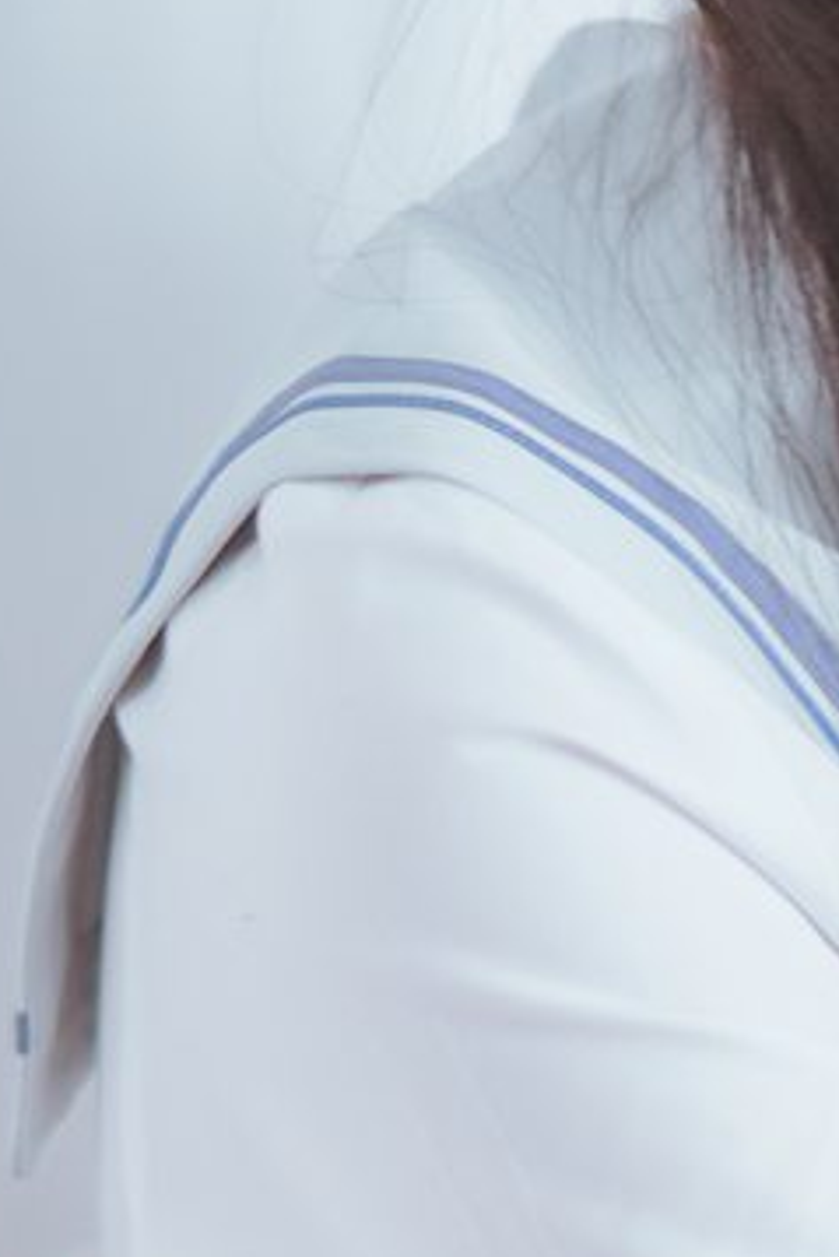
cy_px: 1262
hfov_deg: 5.4
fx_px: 8765
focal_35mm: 251
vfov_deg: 8.2
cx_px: 1604
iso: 125
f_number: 1.4
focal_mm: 50
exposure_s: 1/100
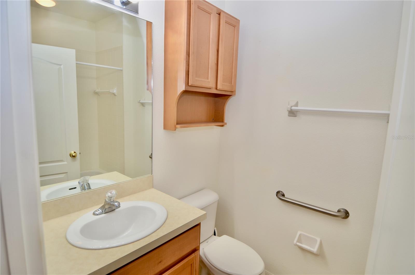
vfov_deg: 67.1
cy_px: 138
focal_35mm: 18
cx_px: 208
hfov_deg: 90.1
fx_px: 207
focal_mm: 12
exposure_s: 1/80
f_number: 4
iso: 200
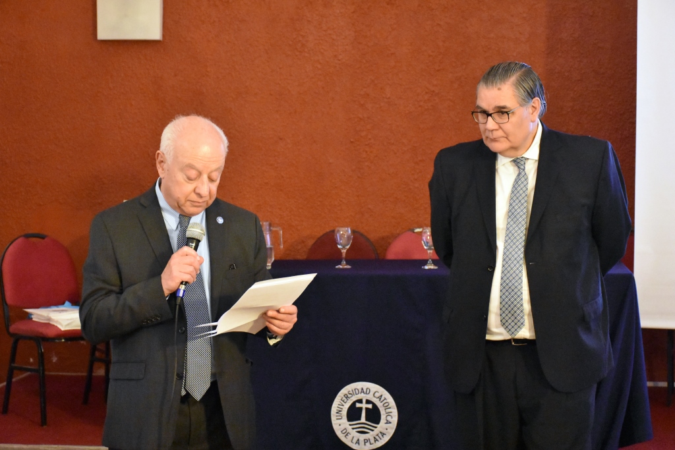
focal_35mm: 72
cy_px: 225
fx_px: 1350
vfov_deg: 18.9
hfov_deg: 28.1
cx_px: 338
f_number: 4.5
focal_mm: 48
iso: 12800
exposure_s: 1/30
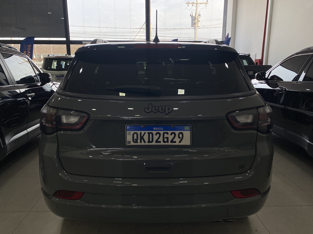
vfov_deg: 53.1
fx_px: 235
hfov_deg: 67.3
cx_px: 156
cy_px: 117
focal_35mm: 26
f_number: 1.8
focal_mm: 4.25
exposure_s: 1/397
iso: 32
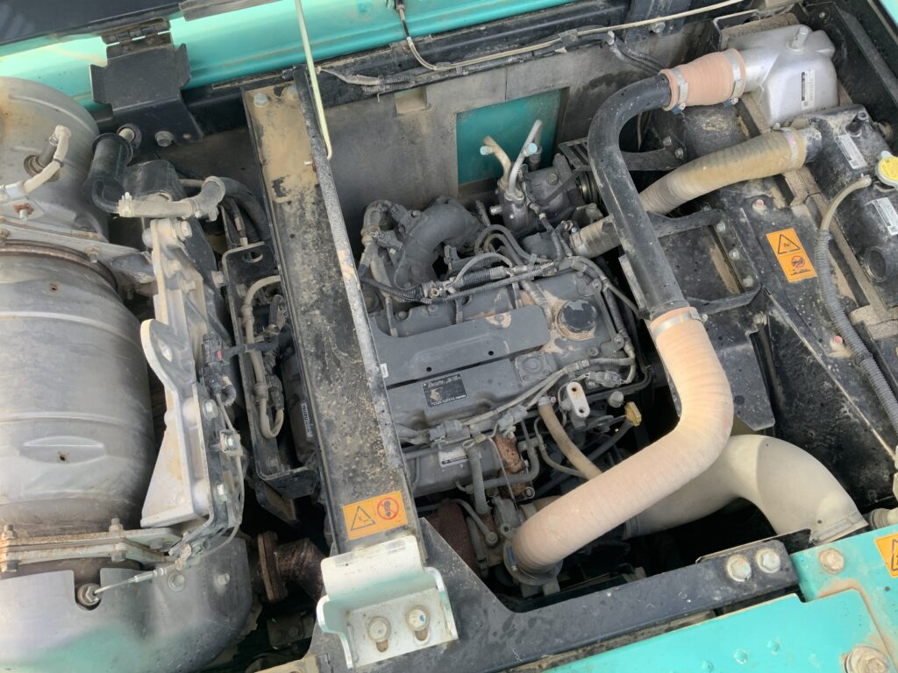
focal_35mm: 29
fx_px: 752
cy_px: 336
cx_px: 449
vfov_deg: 48.2
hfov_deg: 61.7
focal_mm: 3
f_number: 1.8
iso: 20
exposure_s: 1/122
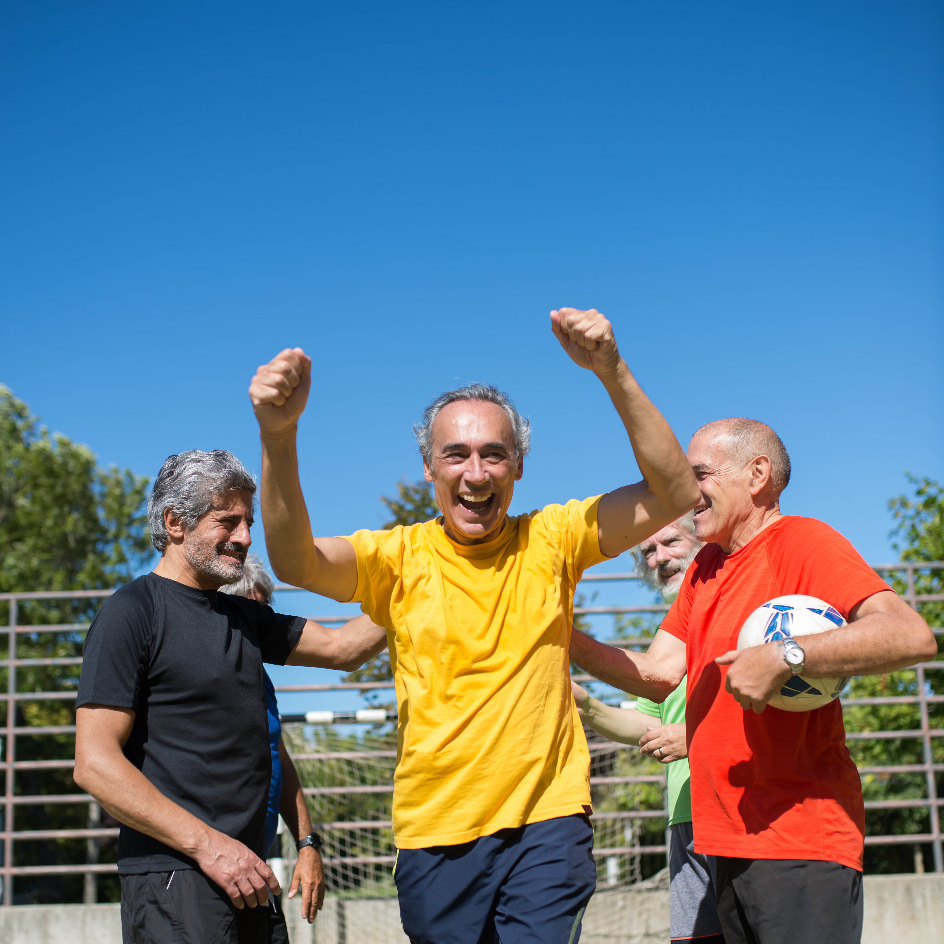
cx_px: 472
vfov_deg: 37.3
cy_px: 604
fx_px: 1388
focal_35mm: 45
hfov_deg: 37.6
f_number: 2.2
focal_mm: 35
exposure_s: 1/2000
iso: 64
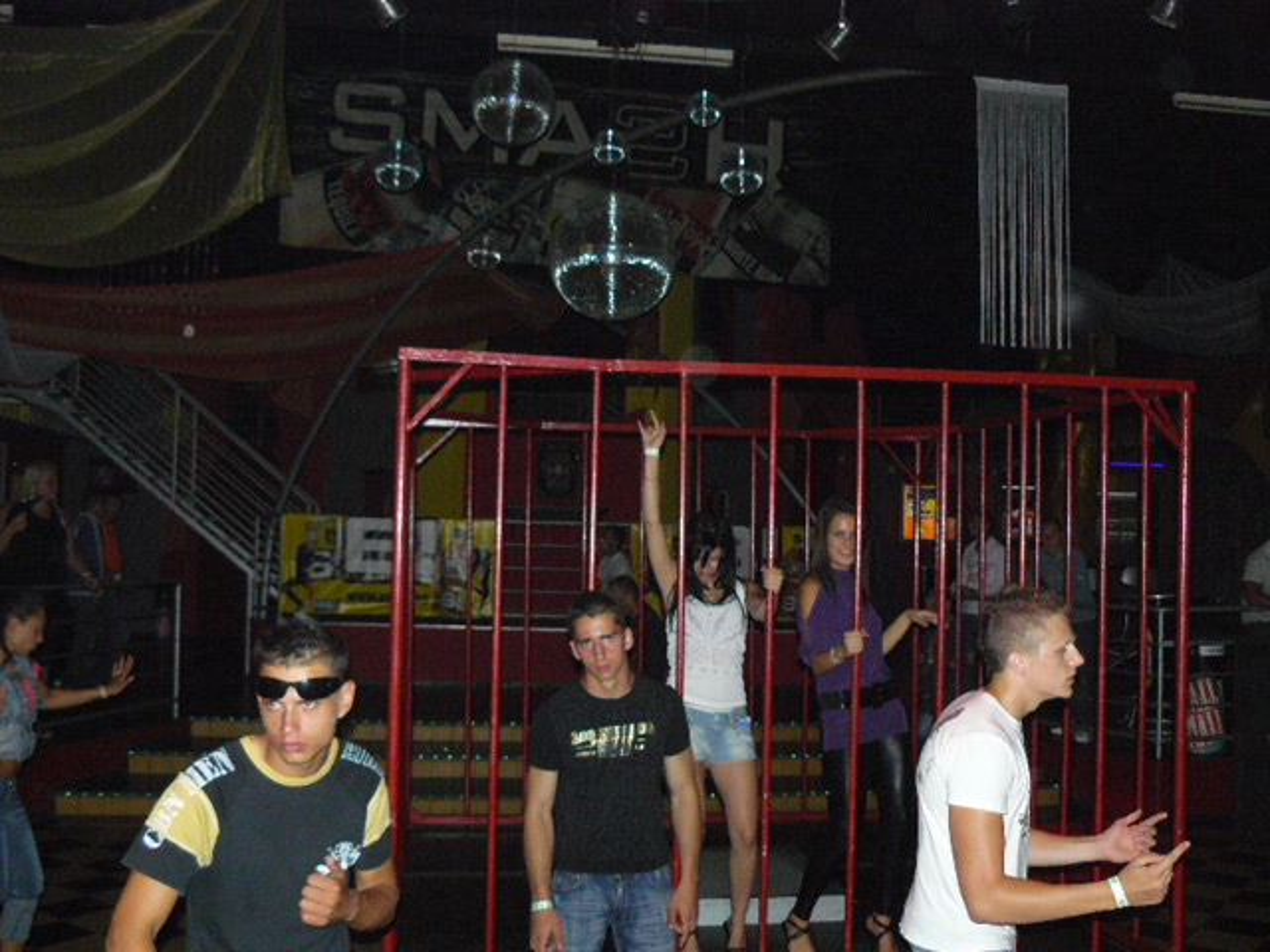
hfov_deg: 51.4
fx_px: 1321
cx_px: 635
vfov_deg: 39.7
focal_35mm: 36
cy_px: 476
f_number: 2.8
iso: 400
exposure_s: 1/30
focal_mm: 6
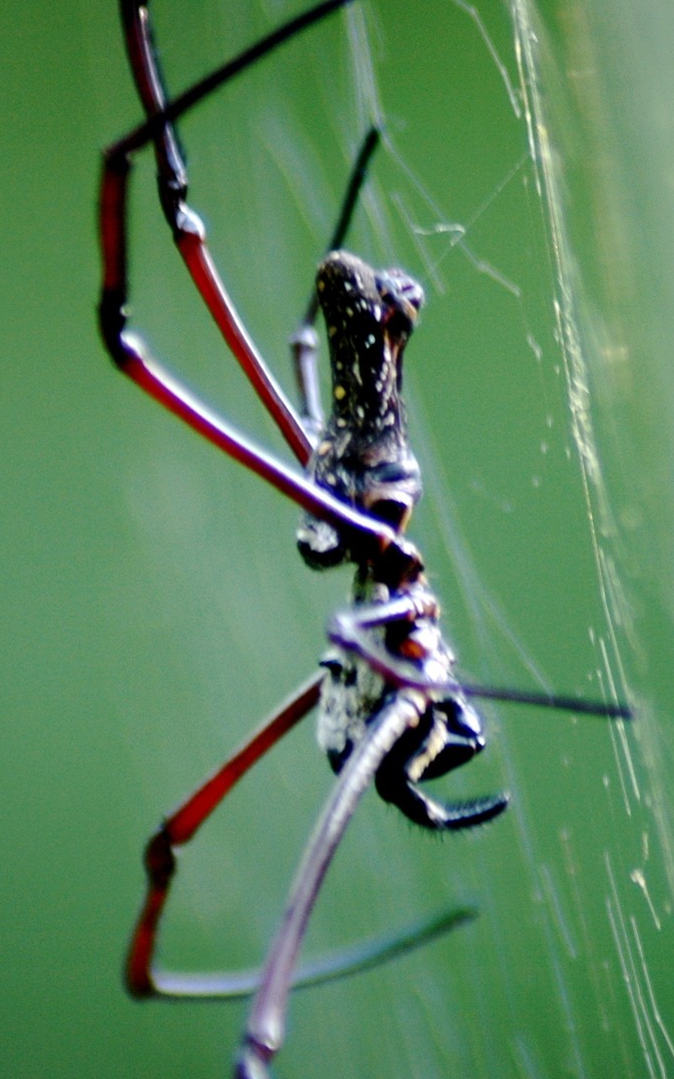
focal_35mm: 849
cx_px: 354
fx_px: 24952
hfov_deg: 1.5
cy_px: 481
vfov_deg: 2.5
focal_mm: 300
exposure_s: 1/30
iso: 200
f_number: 5.6
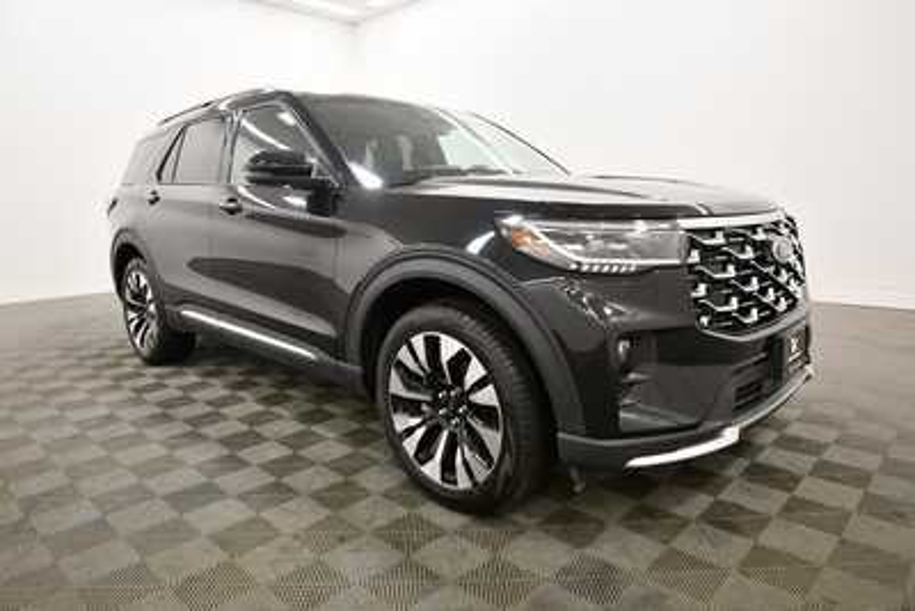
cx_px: 458
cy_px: 306
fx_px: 559
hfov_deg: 78.6
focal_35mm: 22
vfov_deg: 57.3
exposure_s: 1/125
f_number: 5.3
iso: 1250
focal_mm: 15
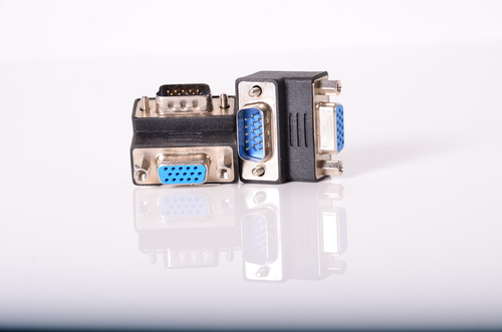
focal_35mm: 158
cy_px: 166
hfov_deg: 13.1
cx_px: 251
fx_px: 2191
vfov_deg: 8.7
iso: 100
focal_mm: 105
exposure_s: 1/250
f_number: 13
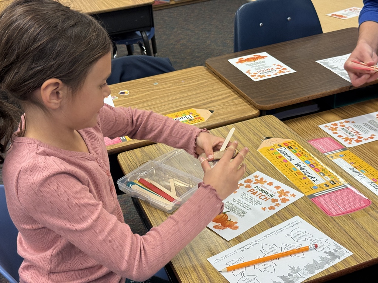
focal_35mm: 48
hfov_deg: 39.7
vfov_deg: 30.3
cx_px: 189
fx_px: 524
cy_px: 142
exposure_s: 1/60
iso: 160
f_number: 1.78
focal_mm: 6.76
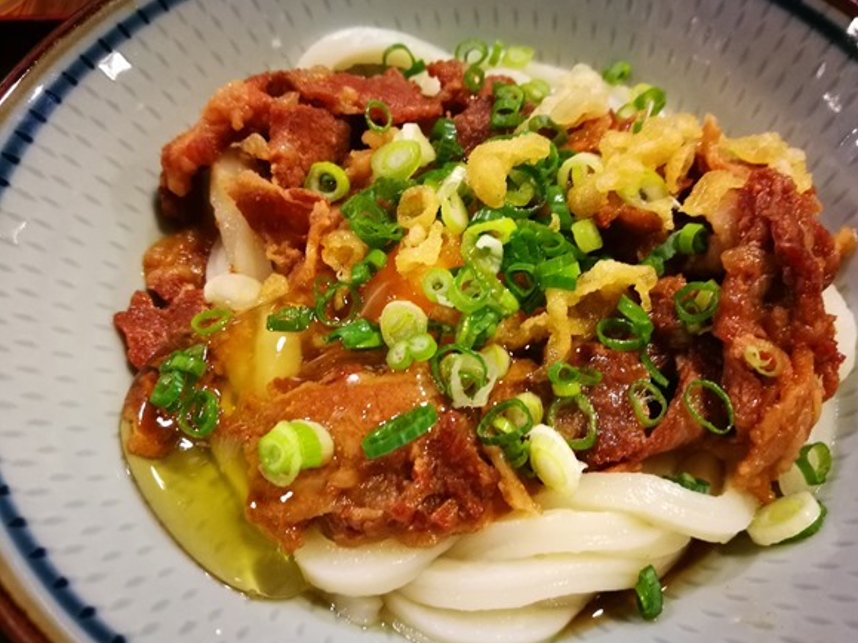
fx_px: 694
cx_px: 443
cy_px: 329
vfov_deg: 49.7
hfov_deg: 63.4
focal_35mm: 28
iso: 500
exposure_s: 1/25
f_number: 2.2
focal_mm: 4.5
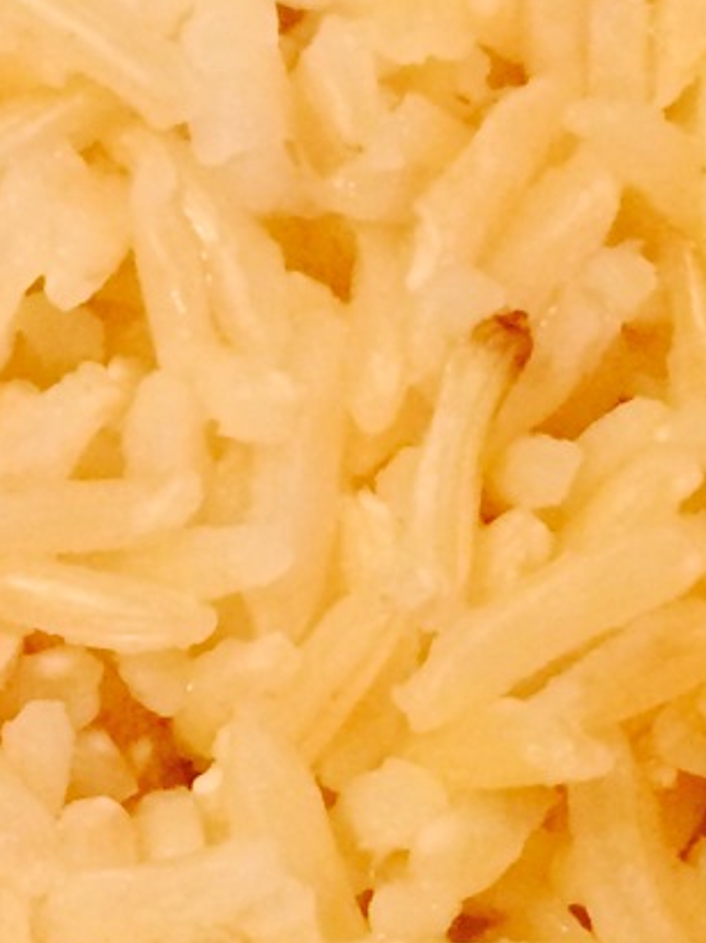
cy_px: 143
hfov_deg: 9.9
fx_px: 4083
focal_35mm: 150
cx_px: 322
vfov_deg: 13.1
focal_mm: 4.12
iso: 400
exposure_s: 1/33
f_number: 2.2
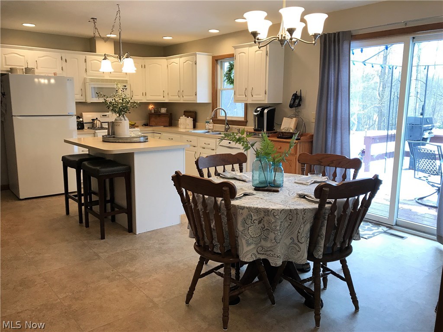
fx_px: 358
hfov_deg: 63.4
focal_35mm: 28
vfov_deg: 49.7
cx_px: 222
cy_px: 166
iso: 25
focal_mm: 3.99
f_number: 1.8
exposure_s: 1/40
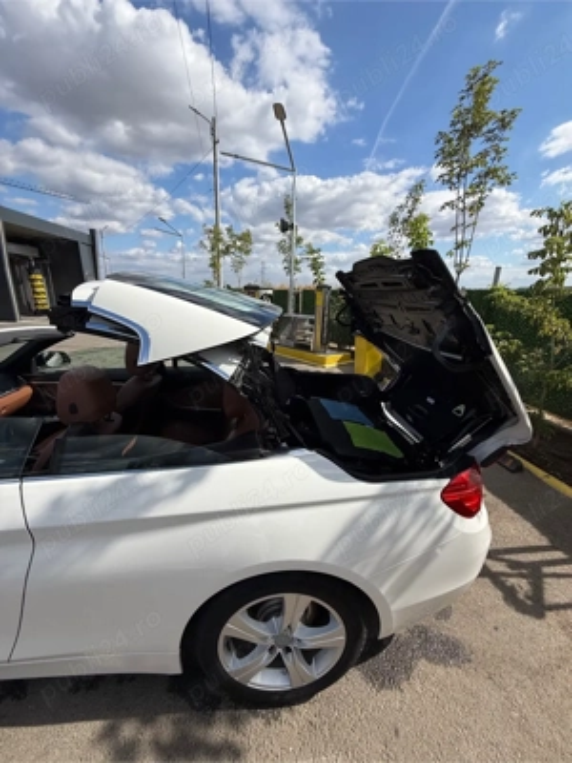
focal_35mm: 14
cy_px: 382
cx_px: 286
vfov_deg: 102.1
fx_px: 308
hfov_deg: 85.7
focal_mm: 2.22
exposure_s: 1/2976
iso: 50
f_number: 2.2
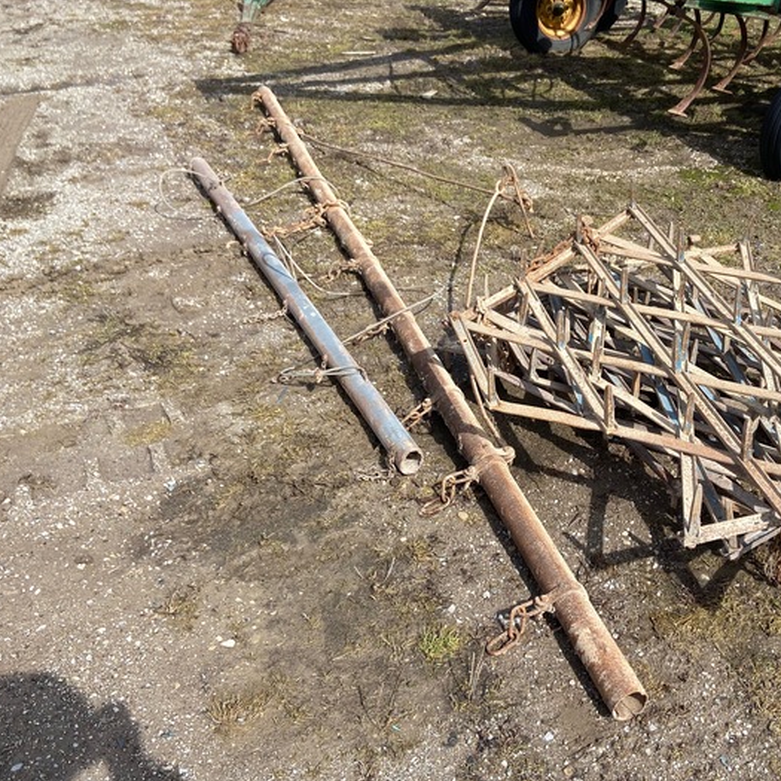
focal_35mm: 35
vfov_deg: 47.2
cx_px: 553
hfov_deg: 46.1
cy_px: 373
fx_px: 893
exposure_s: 1/1961
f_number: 1.8
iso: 32
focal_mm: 4.25
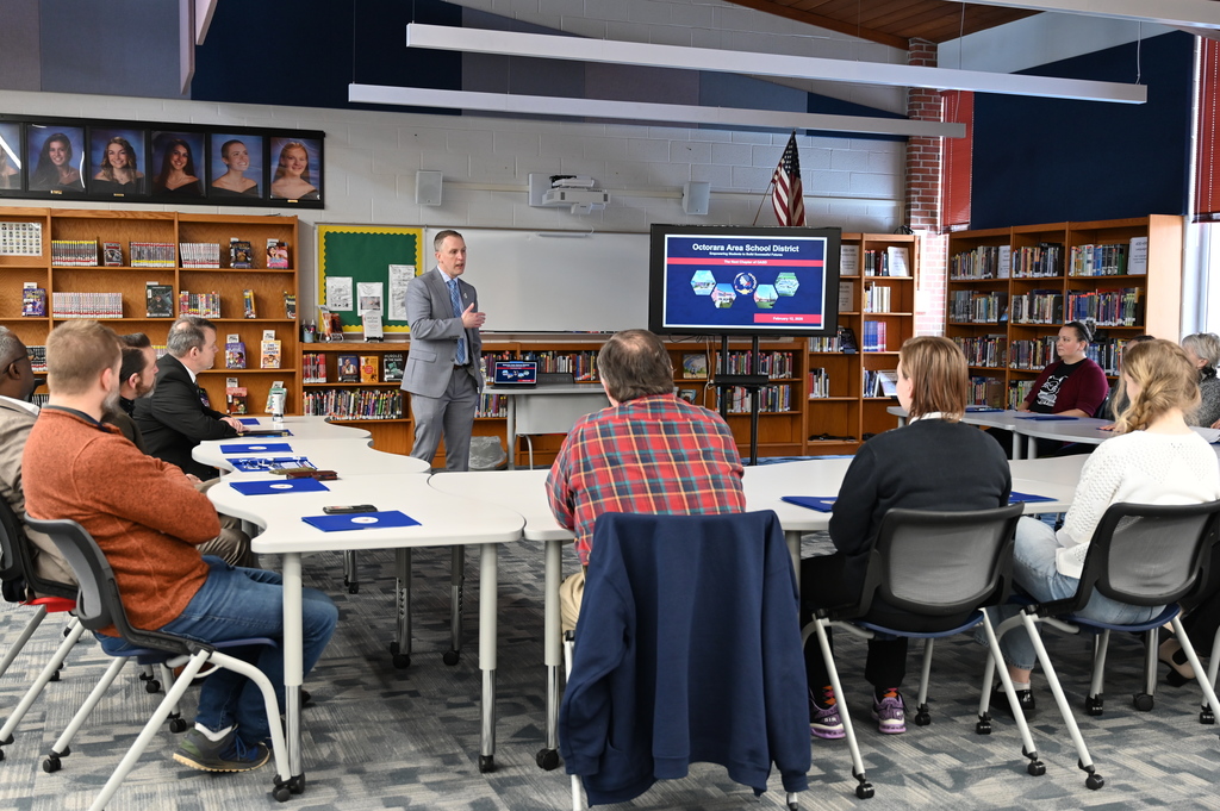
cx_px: 610
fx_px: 1287
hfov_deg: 50.7
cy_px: 406
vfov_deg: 35.0
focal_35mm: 38
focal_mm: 38
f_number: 4
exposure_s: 1/125
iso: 1100
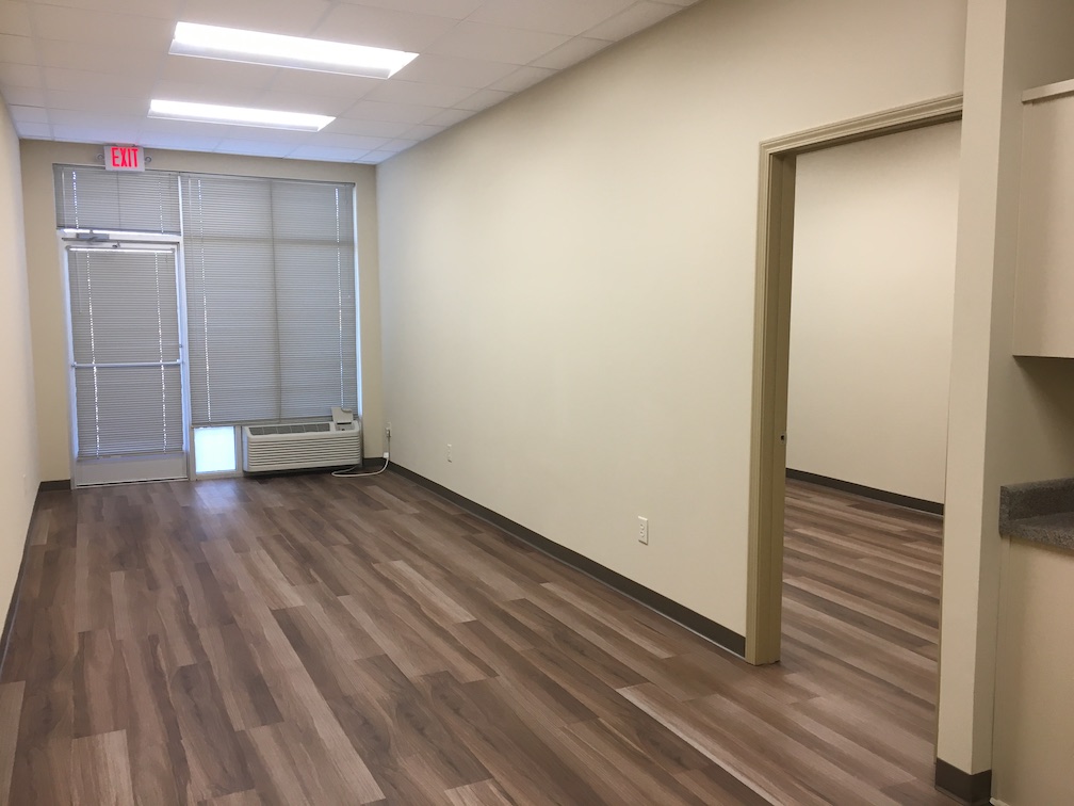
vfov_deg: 48.2
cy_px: 403
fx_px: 900
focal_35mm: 29
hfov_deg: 61.7
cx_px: 537
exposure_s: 1/30
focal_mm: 4.15
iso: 50
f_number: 2.2
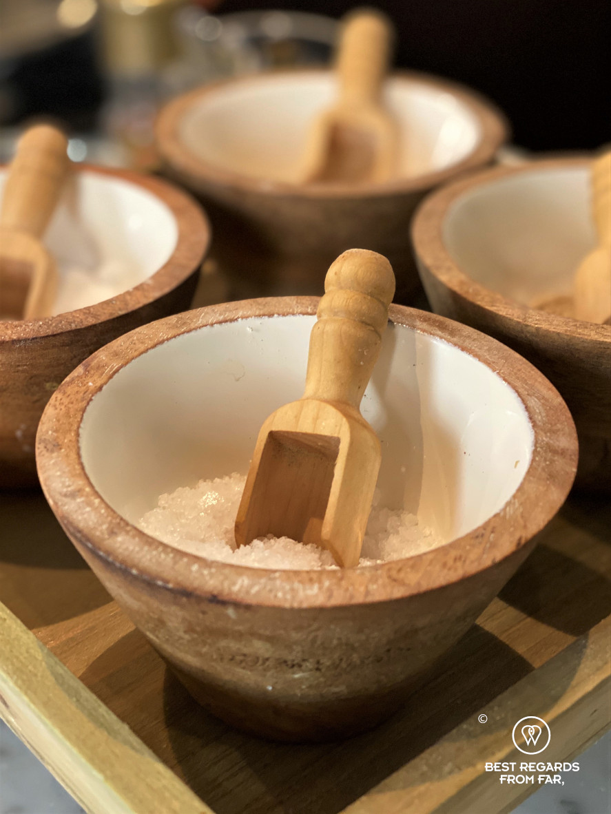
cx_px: 306
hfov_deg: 28.0
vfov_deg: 36.8
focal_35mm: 52
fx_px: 1223
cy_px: 407
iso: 200
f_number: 2
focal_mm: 6
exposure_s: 1/33
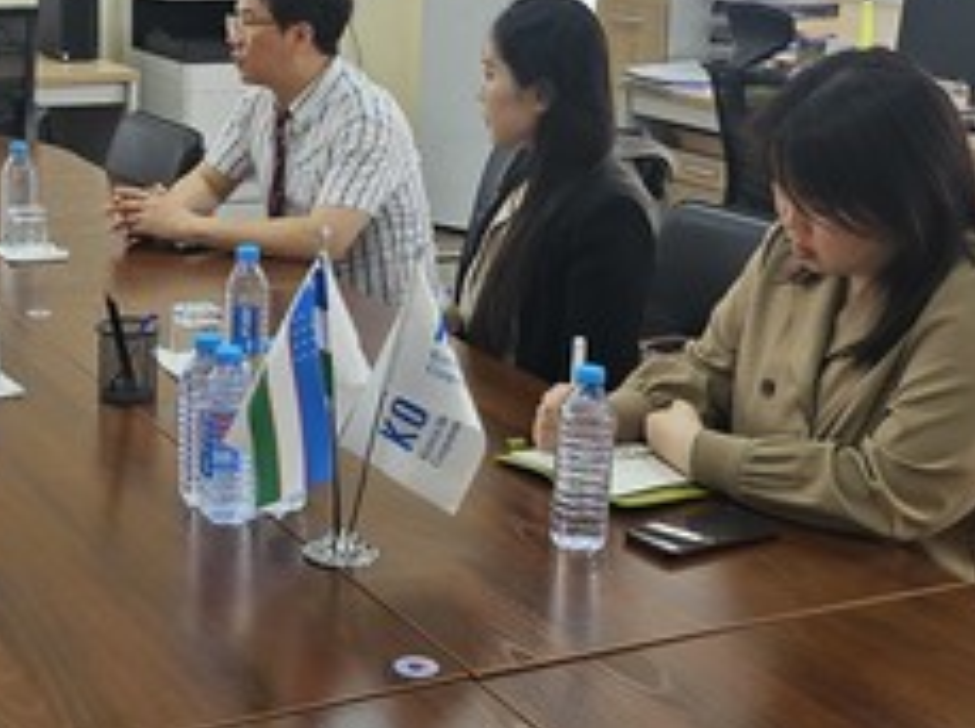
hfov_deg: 30.0
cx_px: 192
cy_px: 145
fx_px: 1772
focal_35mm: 63
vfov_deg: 22.9
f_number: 1.8
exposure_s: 1/100
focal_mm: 5
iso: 50
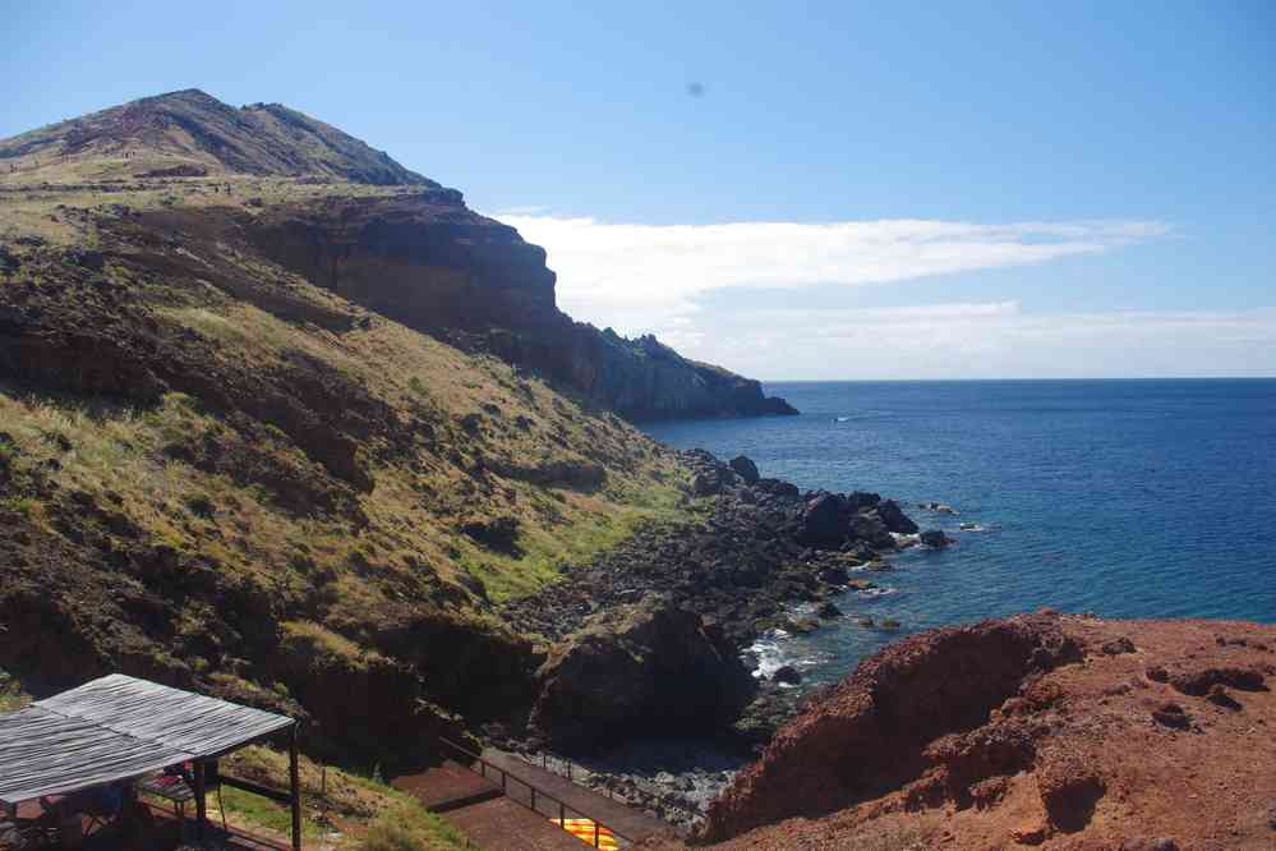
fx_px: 1063
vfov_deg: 43.6
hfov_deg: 61.9
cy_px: 426
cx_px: 638
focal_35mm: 30
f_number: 11
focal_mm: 20
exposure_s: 1/80
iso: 200
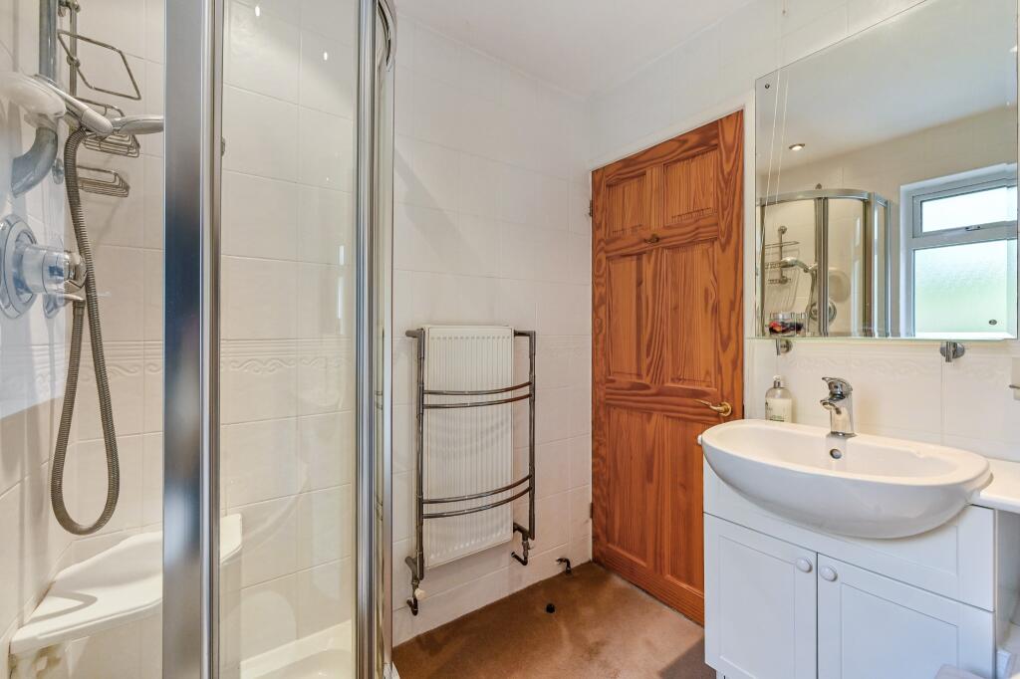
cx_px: 510
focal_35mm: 14
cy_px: 340
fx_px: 397
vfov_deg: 81.2
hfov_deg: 104.3
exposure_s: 1/30
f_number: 9
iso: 400
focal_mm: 14
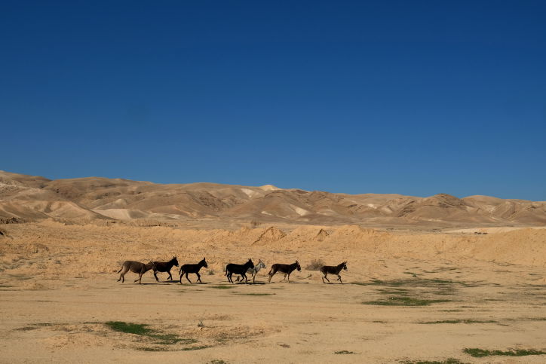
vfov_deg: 37.9
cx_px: 273
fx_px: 531
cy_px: 182
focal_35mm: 35
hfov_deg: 54.4
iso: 200
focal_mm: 23
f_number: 5.6
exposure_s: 1/3800
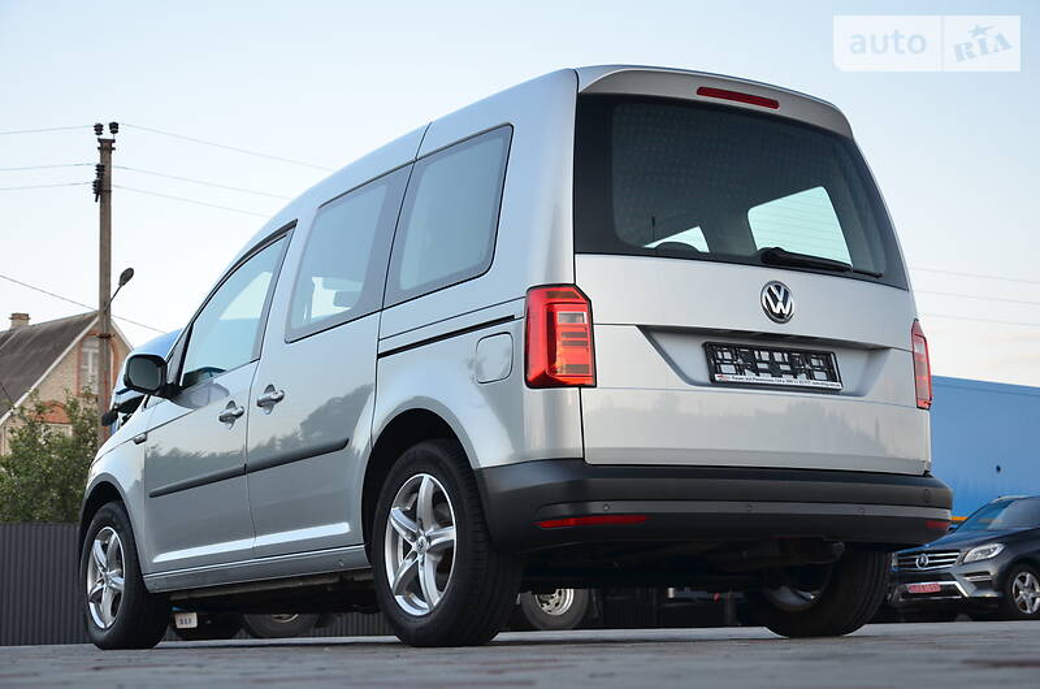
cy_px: 344
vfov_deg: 22.5
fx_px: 1730
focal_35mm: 60
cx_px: 520
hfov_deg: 33.5
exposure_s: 1/125
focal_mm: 40
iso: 400
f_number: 5.6
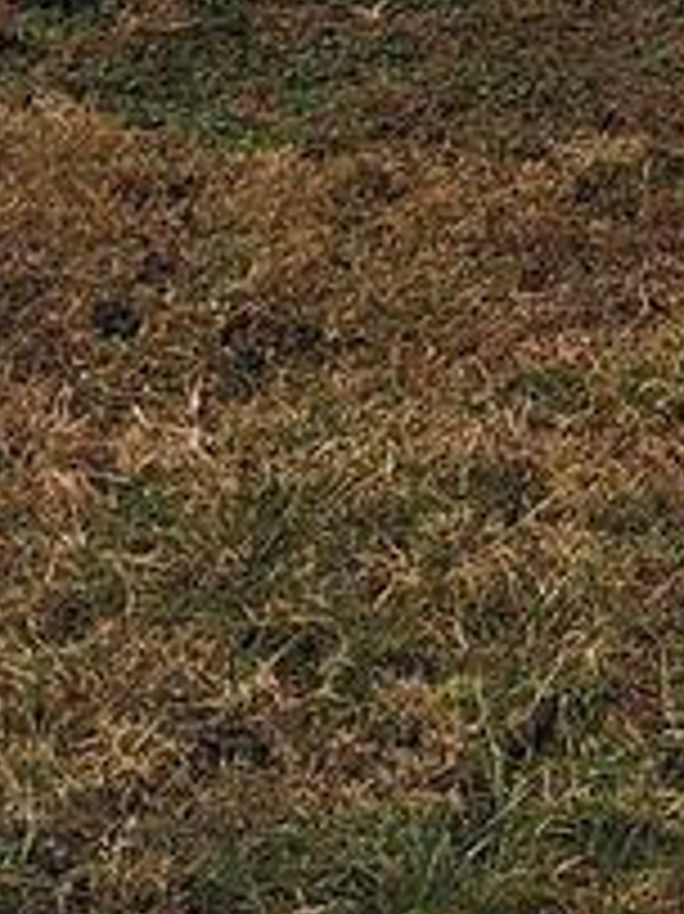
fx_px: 4589
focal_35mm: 174
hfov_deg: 8.3
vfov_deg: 9.9
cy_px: -1328
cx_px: 1174
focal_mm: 6.4
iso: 16
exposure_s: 1/180
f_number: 1.8
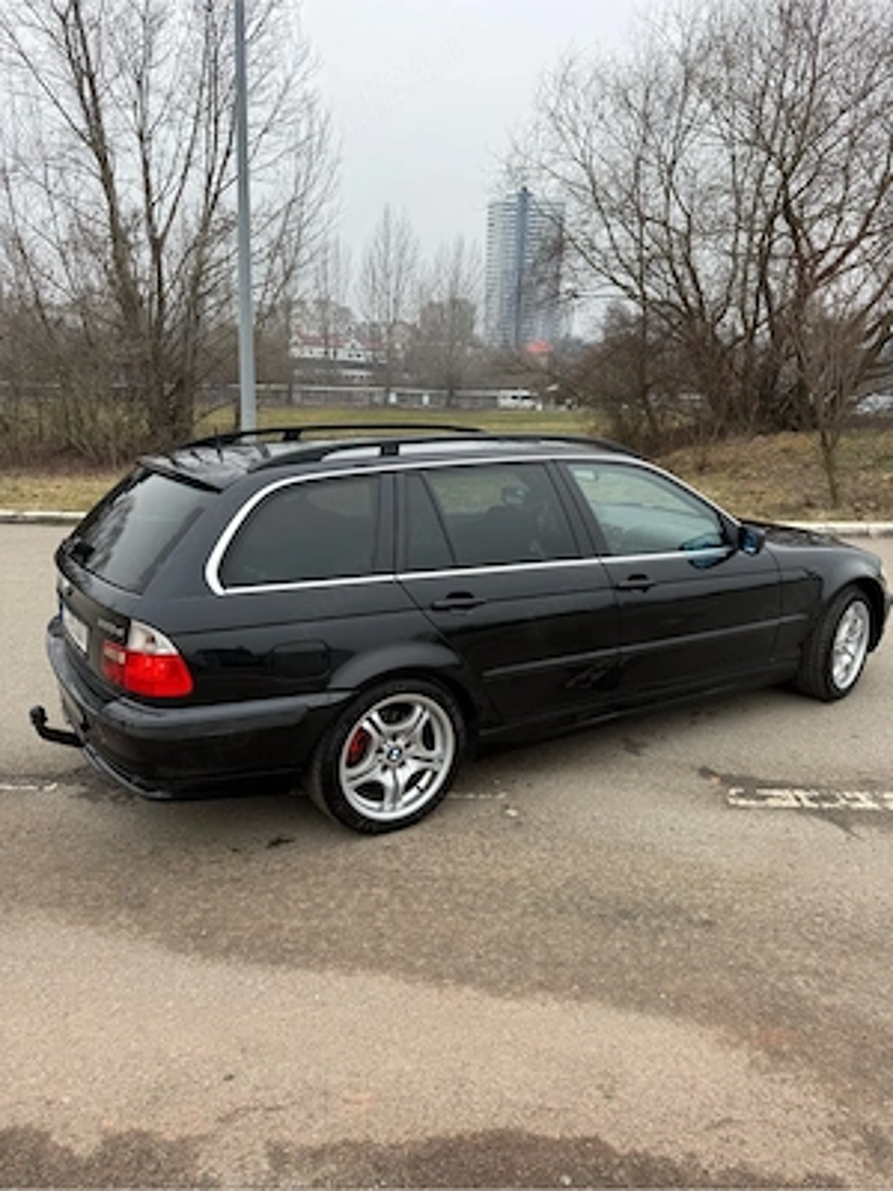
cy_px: 596
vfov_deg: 71.6
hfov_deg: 56.8
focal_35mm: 24
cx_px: 446
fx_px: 826
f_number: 1.78
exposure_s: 1/301
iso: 80
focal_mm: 6.76
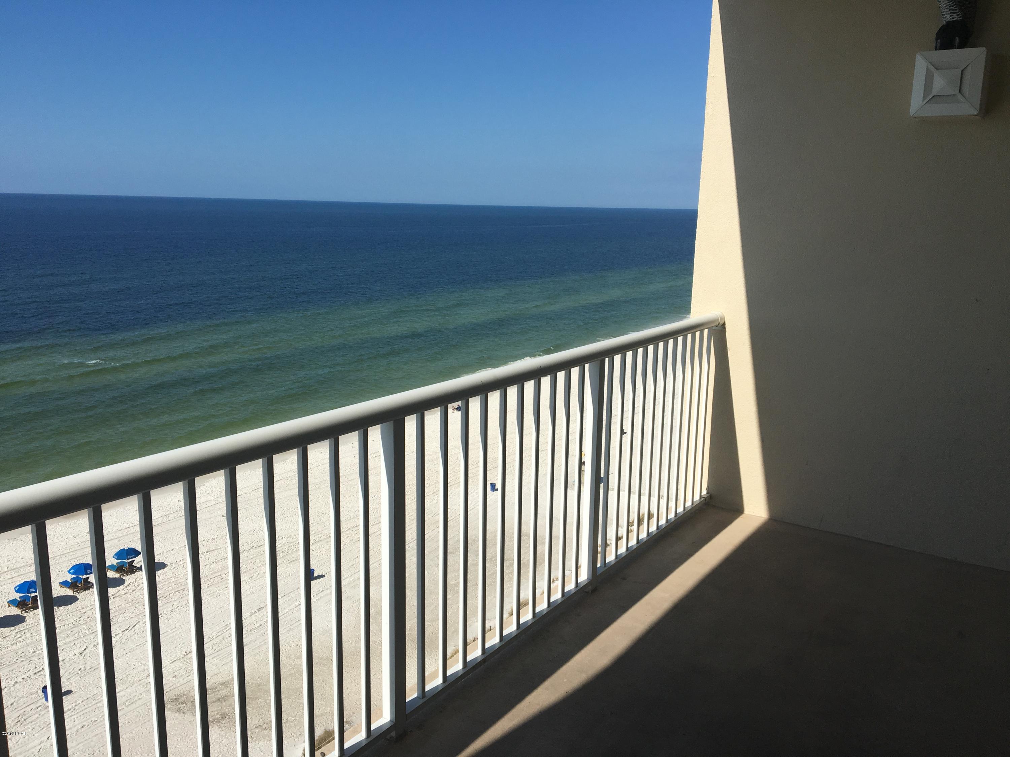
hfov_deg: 61.7
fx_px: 846
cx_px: 505
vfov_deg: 48.2
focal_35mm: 29
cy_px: 378
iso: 25
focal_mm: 4.15
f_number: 2.2
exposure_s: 1/3663
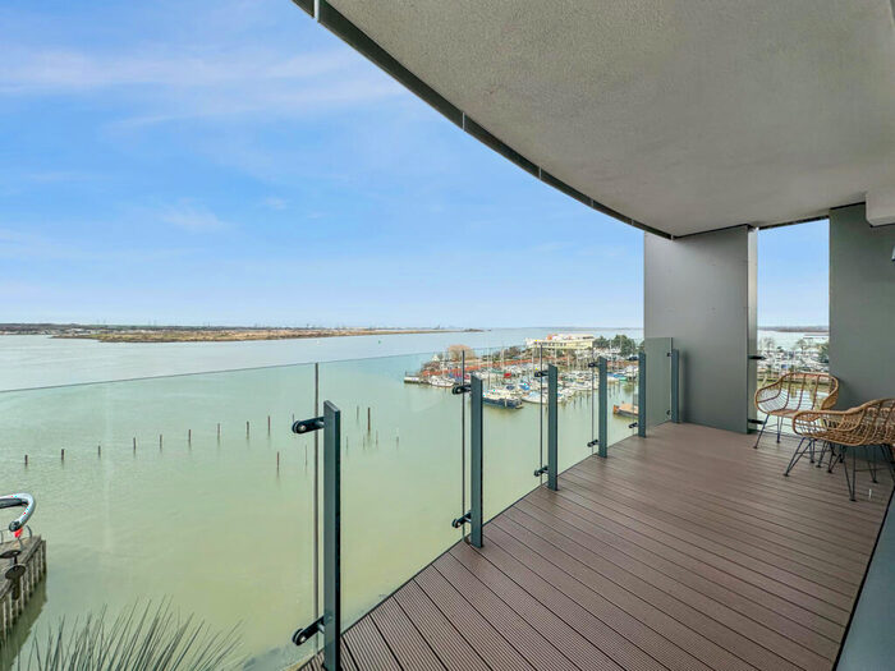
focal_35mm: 14
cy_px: 336
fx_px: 362
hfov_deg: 102.1
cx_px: 448
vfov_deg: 85.7
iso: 40
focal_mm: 2.22
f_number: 2.2
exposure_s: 1/430
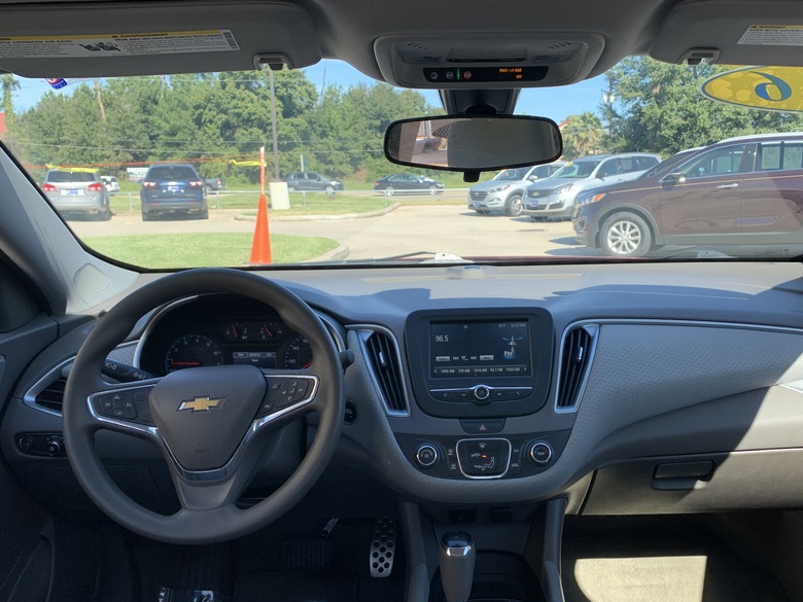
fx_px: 742
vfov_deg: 44.1
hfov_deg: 56.5
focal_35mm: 32
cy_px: 332
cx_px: 469
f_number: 1.8
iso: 25
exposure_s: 1/332
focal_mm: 4.25
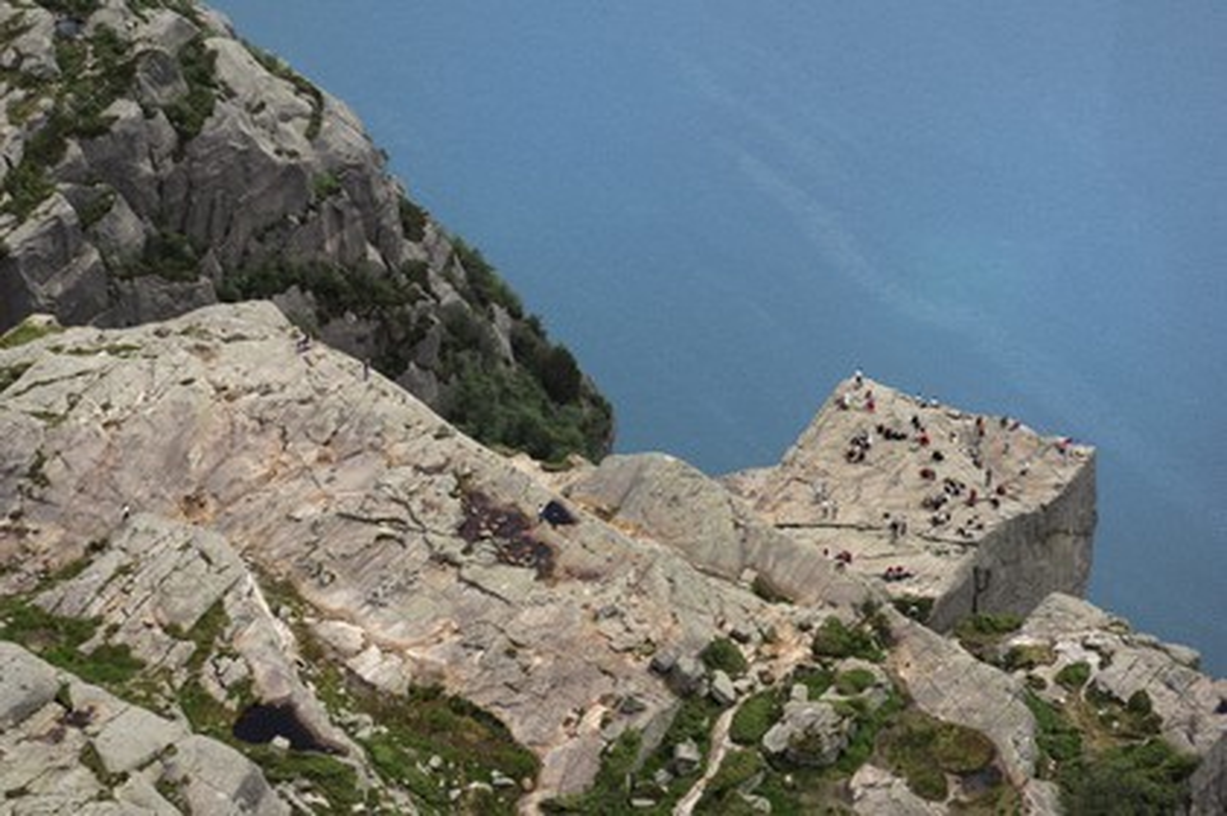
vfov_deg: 13.0
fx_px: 3576
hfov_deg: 19.5
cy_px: 408
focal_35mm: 105
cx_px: 614
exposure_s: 1/640
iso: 100
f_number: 4.5
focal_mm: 70
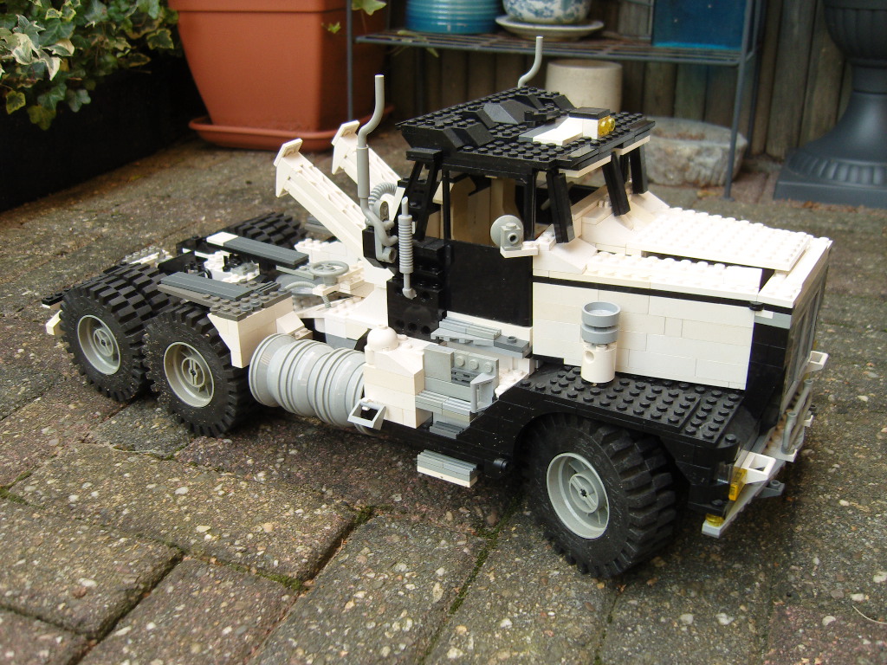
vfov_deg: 41.8
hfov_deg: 54.0
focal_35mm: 34
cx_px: 444
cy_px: 332
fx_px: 871
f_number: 2.8
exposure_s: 1/40
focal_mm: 7.3
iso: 100
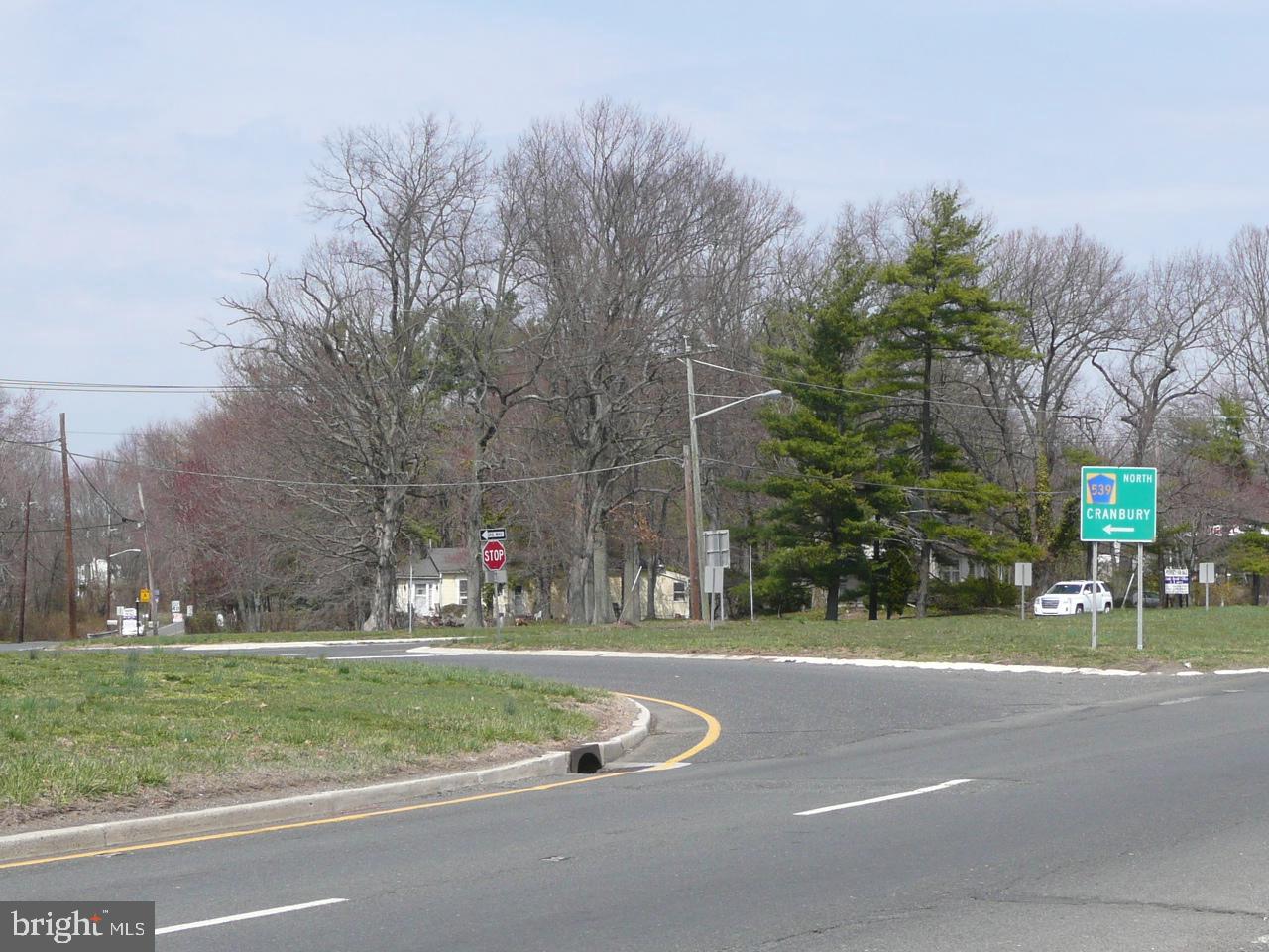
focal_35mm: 82
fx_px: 3006
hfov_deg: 23.8
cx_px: 634
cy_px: 476
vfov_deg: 18.0
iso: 100
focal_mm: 9.1
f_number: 4.3
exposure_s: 1/640
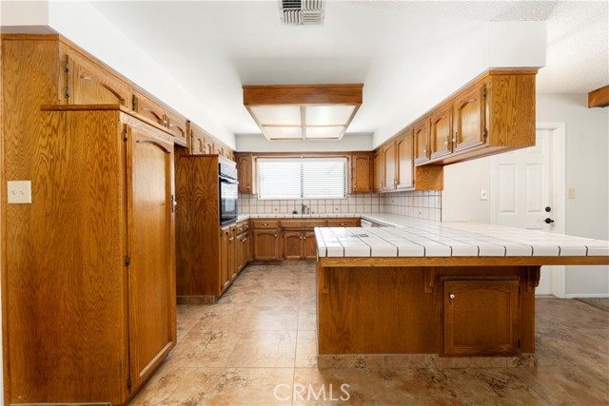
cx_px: 304
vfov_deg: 81.2
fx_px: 237
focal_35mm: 14
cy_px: 203
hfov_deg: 104.2
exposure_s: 1/160
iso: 320
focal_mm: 14
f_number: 7.1
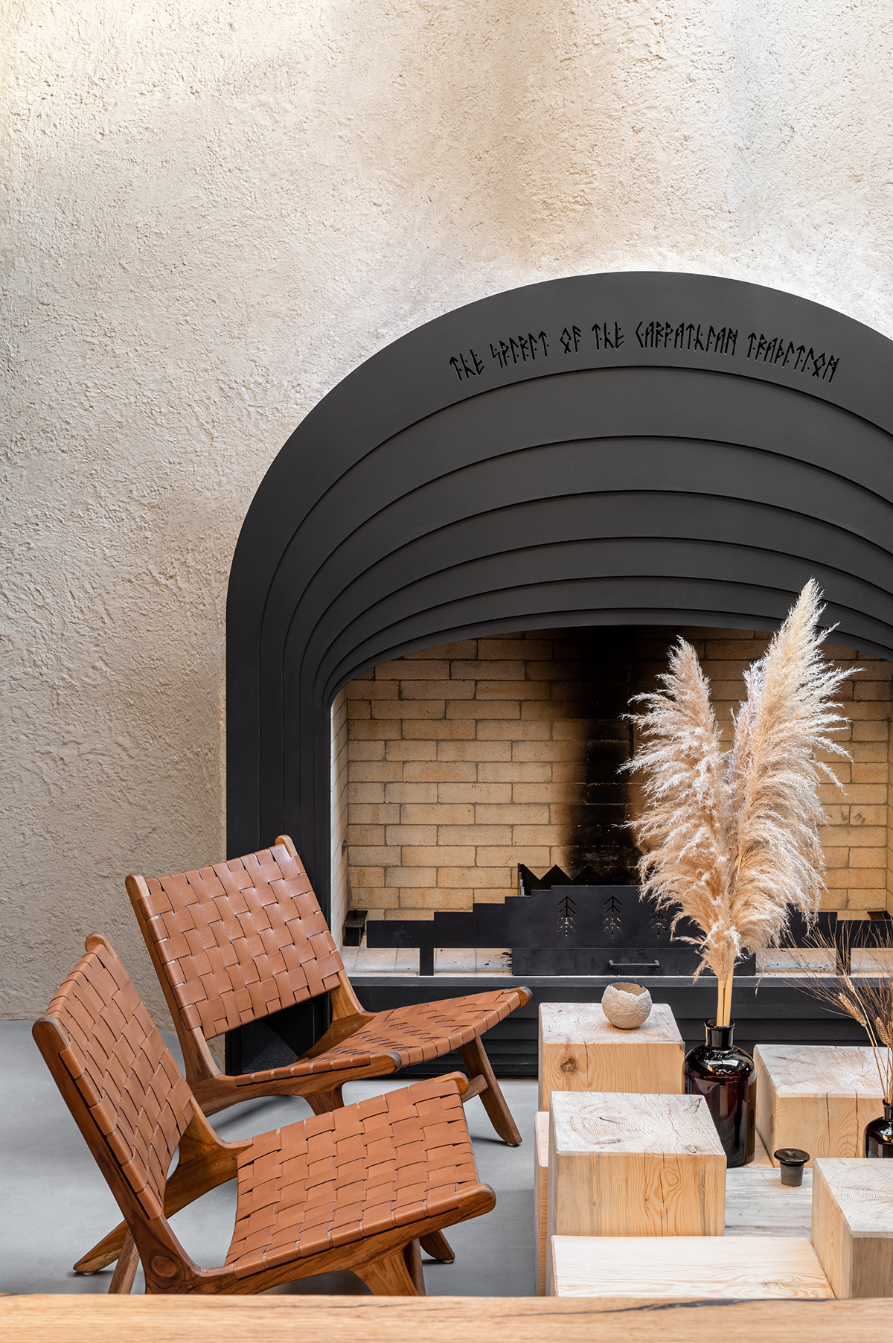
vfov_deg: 47.4
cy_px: 672
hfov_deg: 32.6
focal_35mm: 41
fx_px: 1528
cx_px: 446
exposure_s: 1/10
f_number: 13
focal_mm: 41
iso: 160
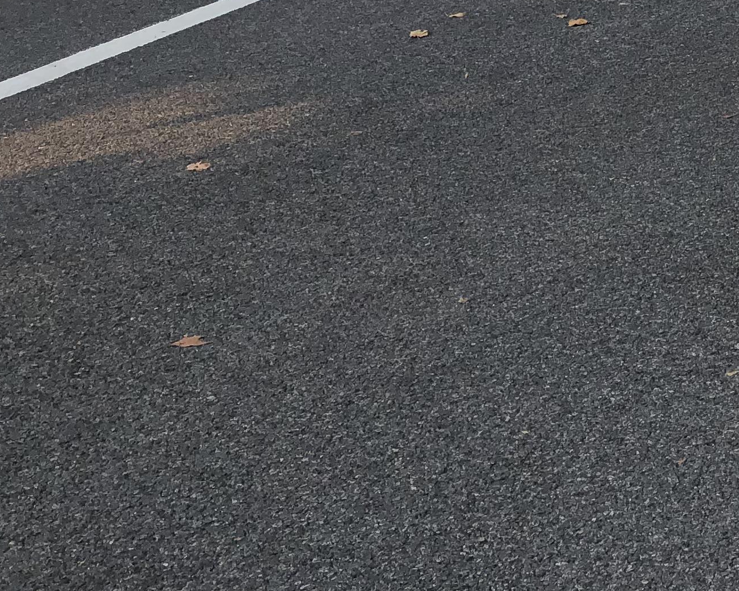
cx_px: 1135
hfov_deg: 19.4
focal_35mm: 85
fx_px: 1859
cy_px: -267
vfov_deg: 16.6
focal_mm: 3.99
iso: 20
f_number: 1.8
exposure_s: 1/706
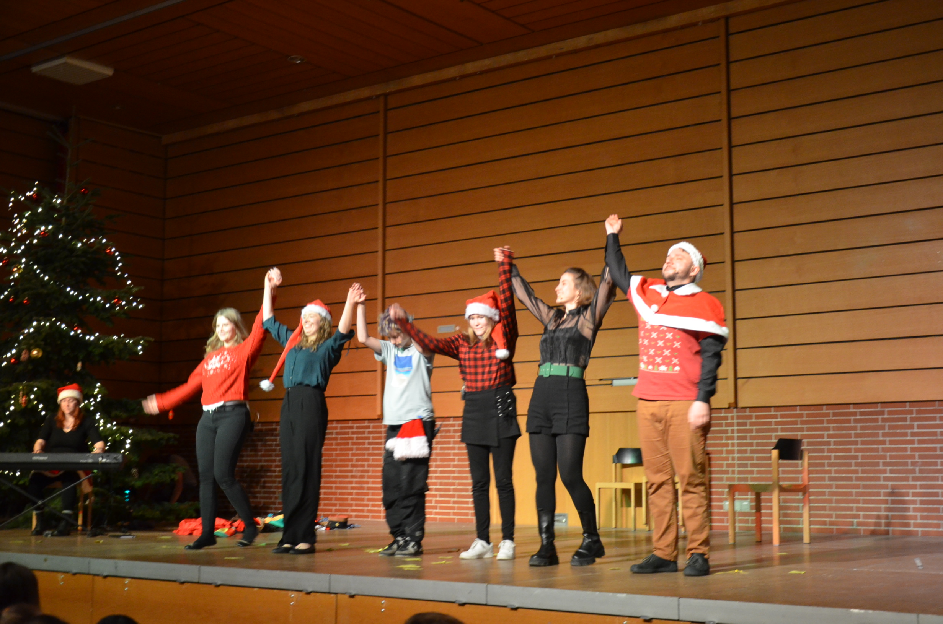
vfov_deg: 28.0
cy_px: 312
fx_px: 1255
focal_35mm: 48
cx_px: 472
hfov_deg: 41.2
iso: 1600
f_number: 4.2
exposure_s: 1/30
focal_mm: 32
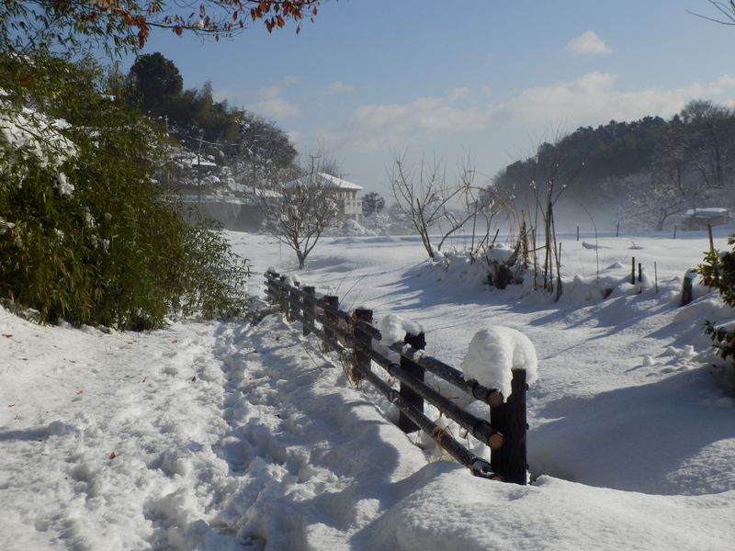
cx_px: 368
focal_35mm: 51
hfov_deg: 37.5
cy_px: 276
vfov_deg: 28.6
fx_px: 1083
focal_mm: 9.1
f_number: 11.1
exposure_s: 1/320
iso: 100
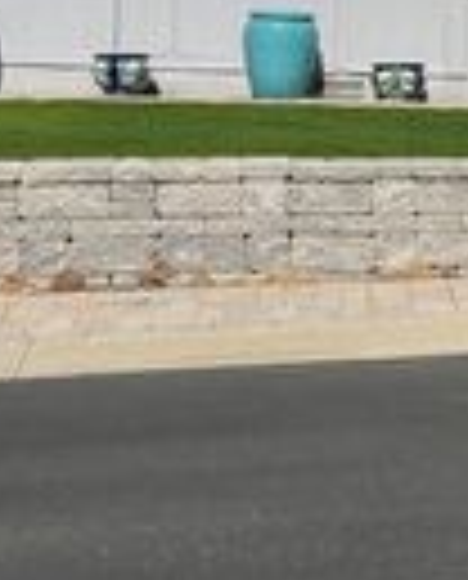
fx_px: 1689
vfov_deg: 19.2
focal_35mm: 98
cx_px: 621
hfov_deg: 15.0
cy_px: 74
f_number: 1.6
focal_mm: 4.2
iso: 32
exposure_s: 1/7813
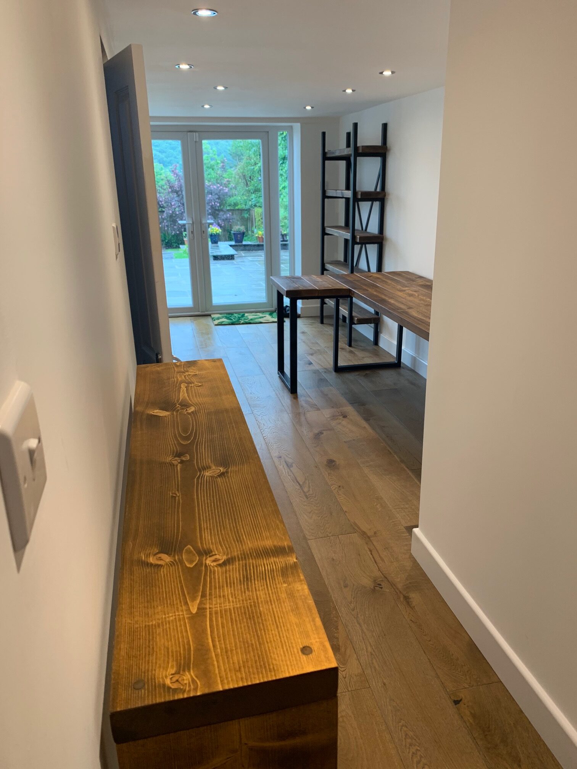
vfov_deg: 67.3
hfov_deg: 53.1
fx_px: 578
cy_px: 384
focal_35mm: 26
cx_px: 288
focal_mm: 4.25
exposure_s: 1/50
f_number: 1.8
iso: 50
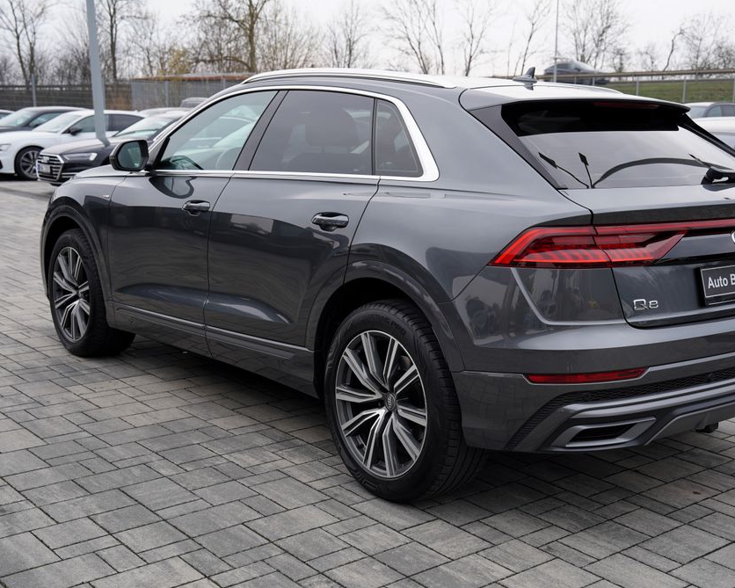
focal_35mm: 46
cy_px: 298
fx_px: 1001
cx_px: 439
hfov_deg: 40.2
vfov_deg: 32.8
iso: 100
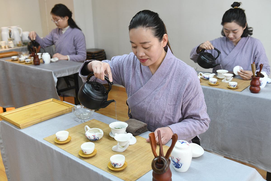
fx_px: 286
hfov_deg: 50.7
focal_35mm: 38
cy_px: 90
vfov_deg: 35.1
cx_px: 136
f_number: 5
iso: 2000
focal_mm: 38
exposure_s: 1/100
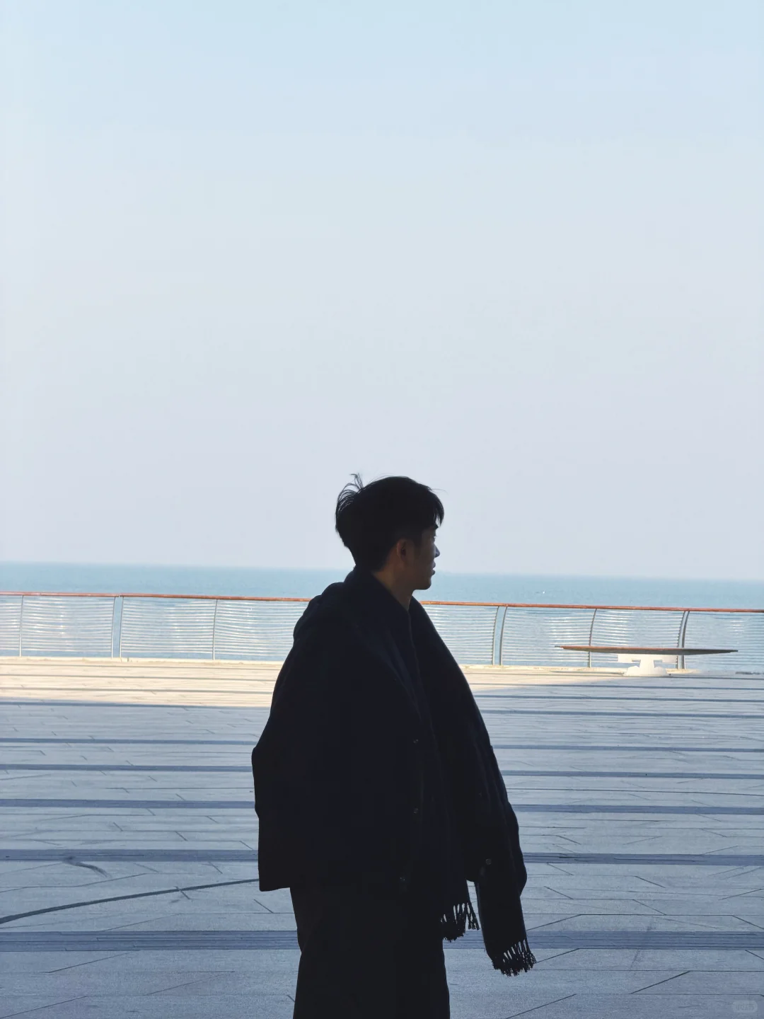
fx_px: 2943
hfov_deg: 14.8
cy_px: 510
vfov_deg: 19.6
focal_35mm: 100
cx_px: 382
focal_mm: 16.89
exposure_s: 1/631
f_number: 2.8
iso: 40
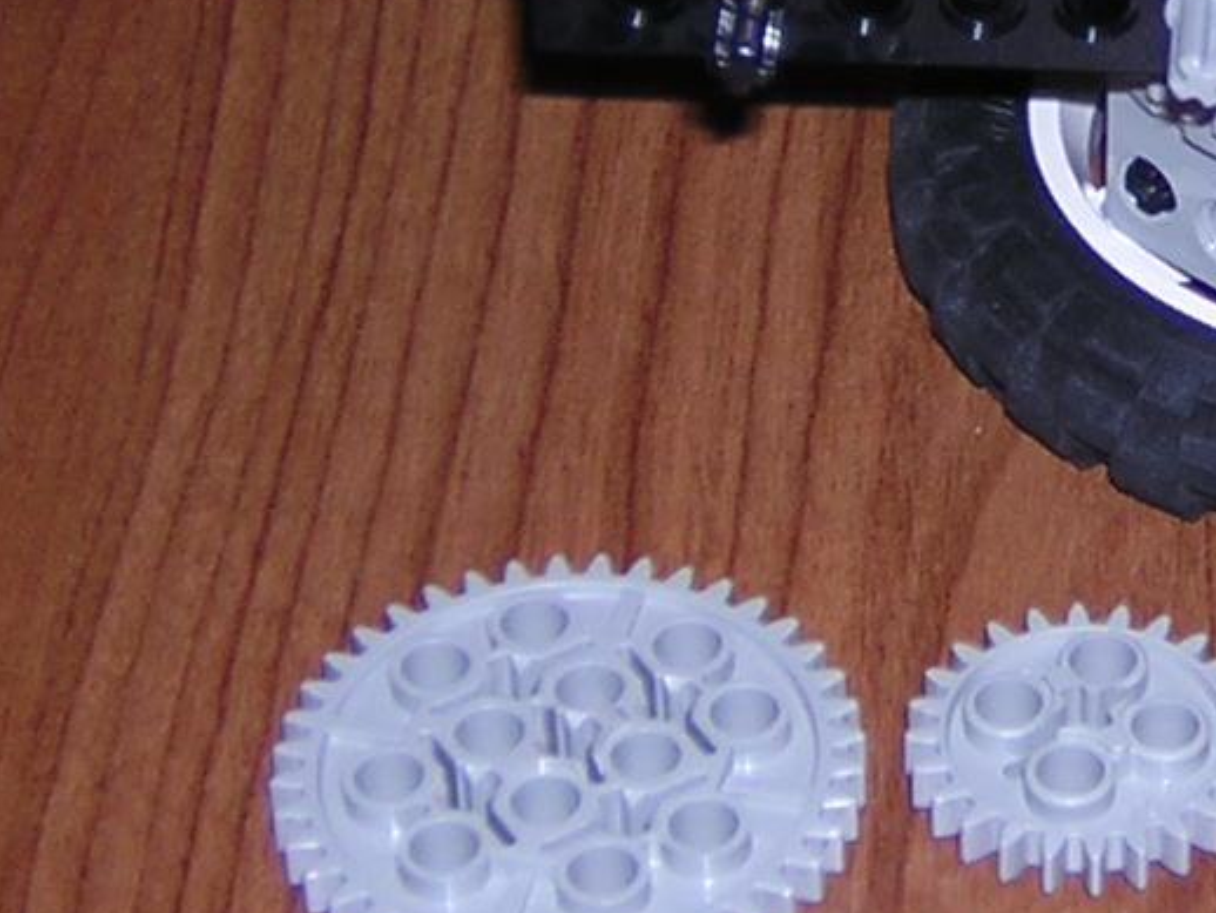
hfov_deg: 10.9
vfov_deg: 8.2
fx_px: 6291
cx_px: 1371
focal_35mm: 179
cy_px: -164
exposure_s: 1/60.1
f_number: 3.3
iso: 100
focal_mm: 7.6
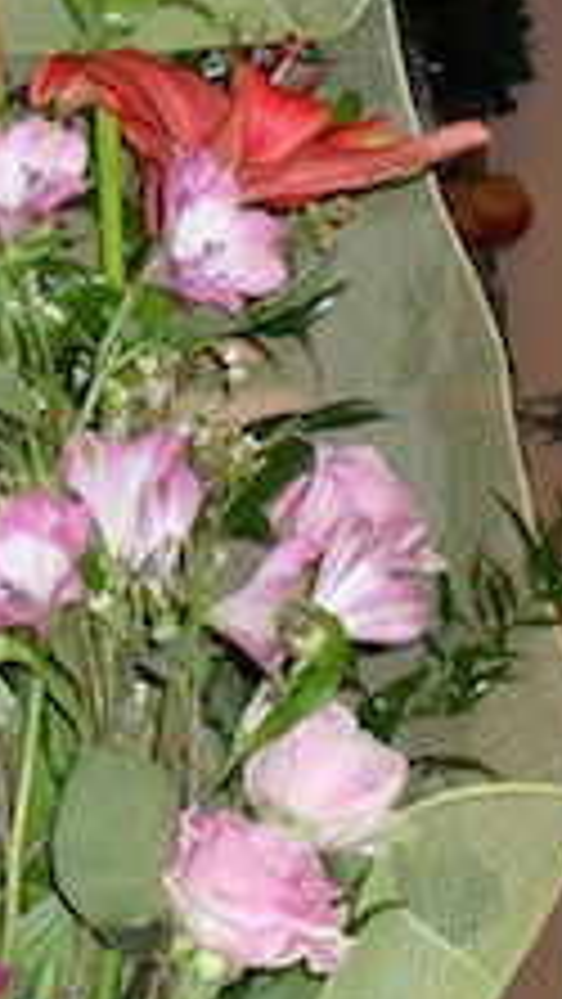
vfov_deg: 24.7
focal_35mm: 86
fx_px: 2277
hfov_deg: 14.0
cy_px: 605
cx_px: 94
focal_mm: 6.3
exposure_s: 1/45
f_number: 3.2
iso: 200
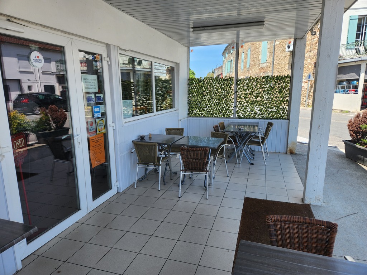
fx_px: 244
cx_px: 184
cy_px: 138
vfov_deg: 58.9
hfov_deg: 73.9
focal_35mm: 23
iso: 20
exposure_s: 1/679
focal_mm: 5.4
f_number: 1.8
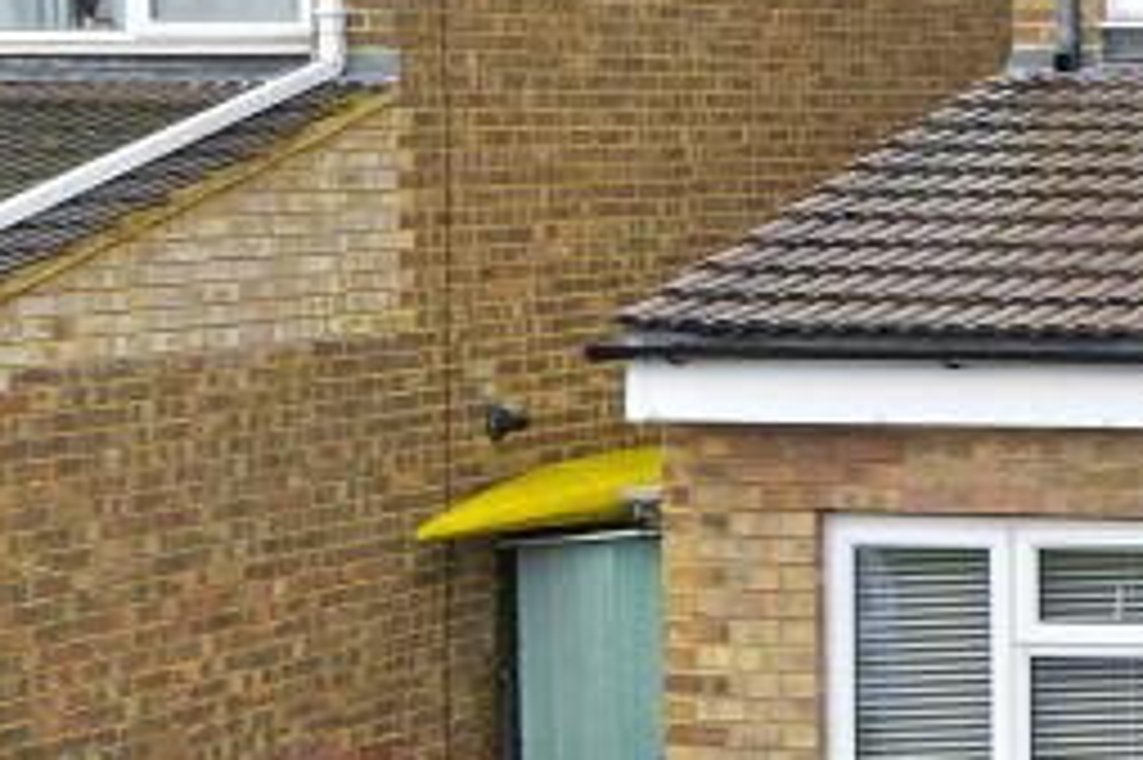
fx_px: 4093
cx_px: 1930
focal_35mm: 129
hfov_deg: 14.4
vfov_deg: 10.6
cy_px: 609
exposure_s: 1/25
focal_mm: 32
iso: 400
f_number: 11
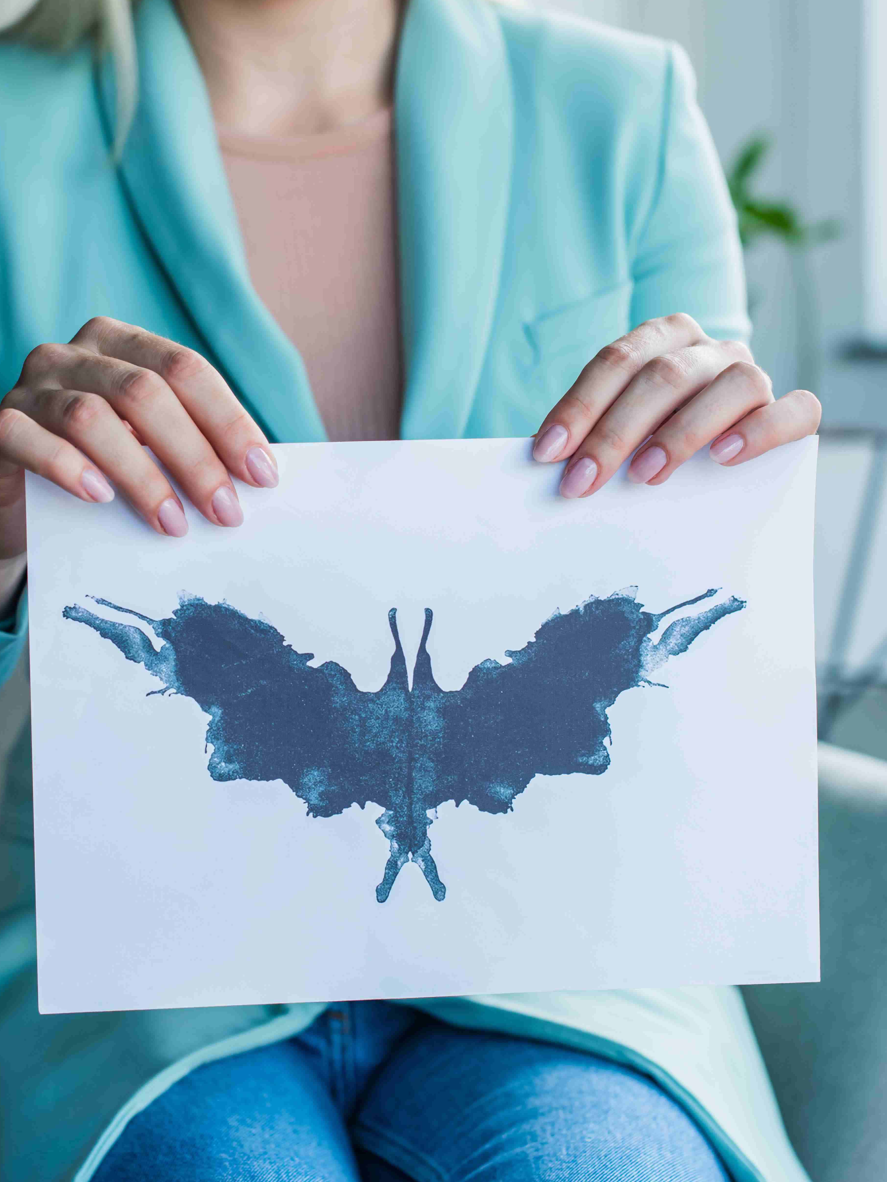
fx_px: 2494
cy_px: 596
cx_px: 301
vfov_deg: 26.7
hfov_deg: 20.1
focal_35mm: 73
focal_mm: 50
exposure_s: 1/160
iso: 250
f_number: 3.2
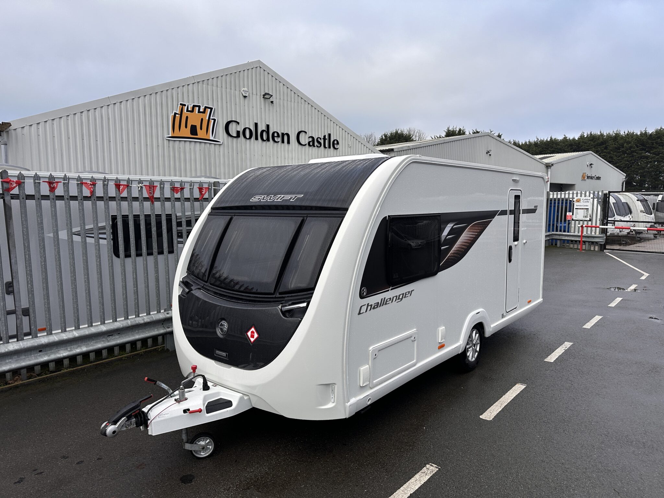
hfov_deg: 71.6
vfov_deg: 56.8
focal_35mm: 24
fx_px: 460
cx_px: 332
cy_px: 249
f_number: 1.78
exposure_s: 1/654
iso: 80
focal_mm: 6.86
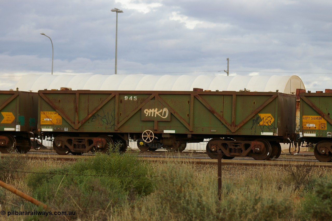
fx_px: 1285
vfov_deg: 9.8
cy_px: 110
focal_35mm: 140
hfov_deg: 14.7
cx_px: 166
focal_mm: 93
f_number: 4.5
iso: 200
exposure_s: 1/180
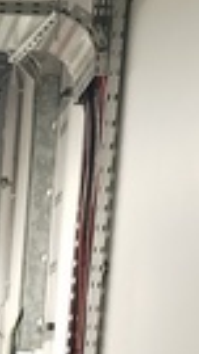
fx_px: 1003
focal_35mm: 107
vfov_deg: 17.4
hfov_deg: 10.6
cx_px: -169
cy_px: 570
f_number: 1.8
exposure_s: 1/30
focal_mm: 4.75
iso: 425
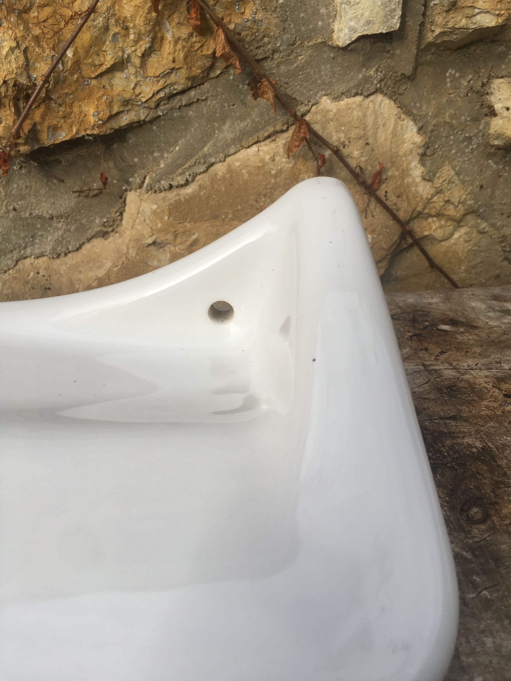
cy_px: 340
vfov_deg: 61.7
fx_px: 571
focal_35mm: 29
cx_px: 256
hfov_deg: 48.2
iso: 25
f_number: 2.2
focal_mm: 4.15
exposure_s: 1/1148
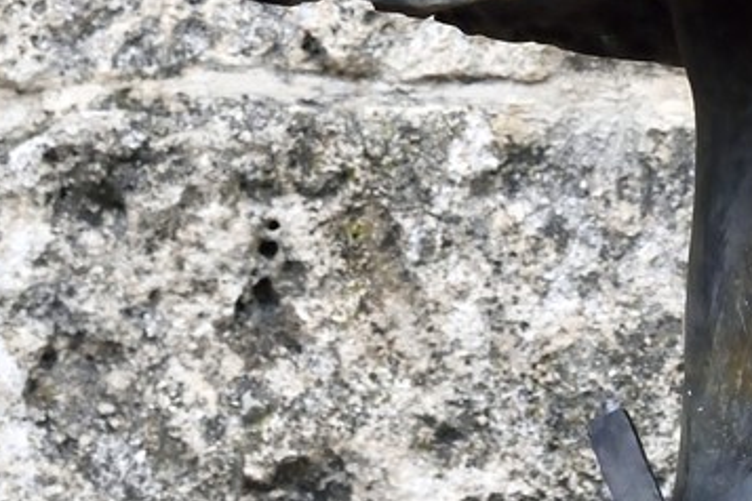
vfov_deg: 6.6
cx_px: 721
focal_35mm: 197
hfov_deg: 10.4
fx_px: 4115
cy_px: -728
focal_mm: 44
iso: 1600
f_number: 10
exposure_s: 1/160
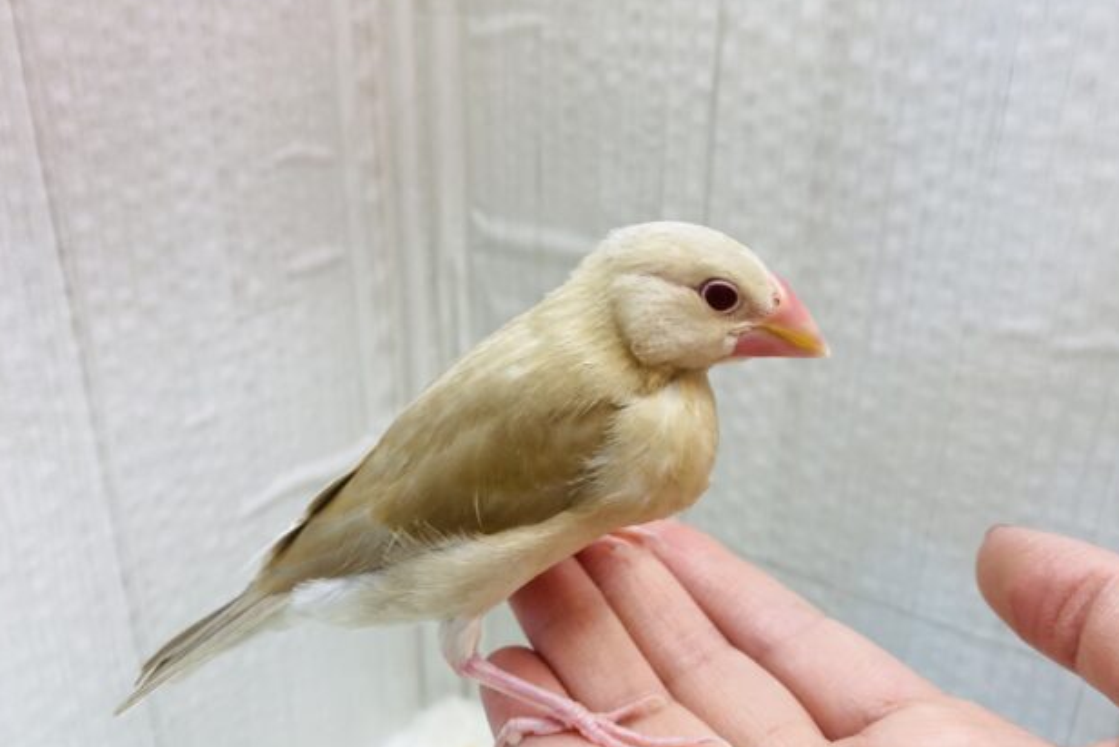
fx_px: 839
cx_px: 563
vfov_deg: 47.9
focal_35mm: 27
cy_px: 358
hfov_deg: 67.4
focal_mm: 4.25
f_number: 1.8
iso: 64
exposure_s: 1/100
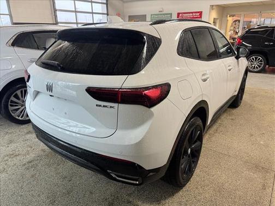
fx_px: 191
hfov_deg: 71.6
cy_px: 103
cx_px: 138
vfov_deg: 56.8
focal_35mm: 24
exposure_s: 1/60
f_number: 1.78
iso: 125
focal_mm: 6.76
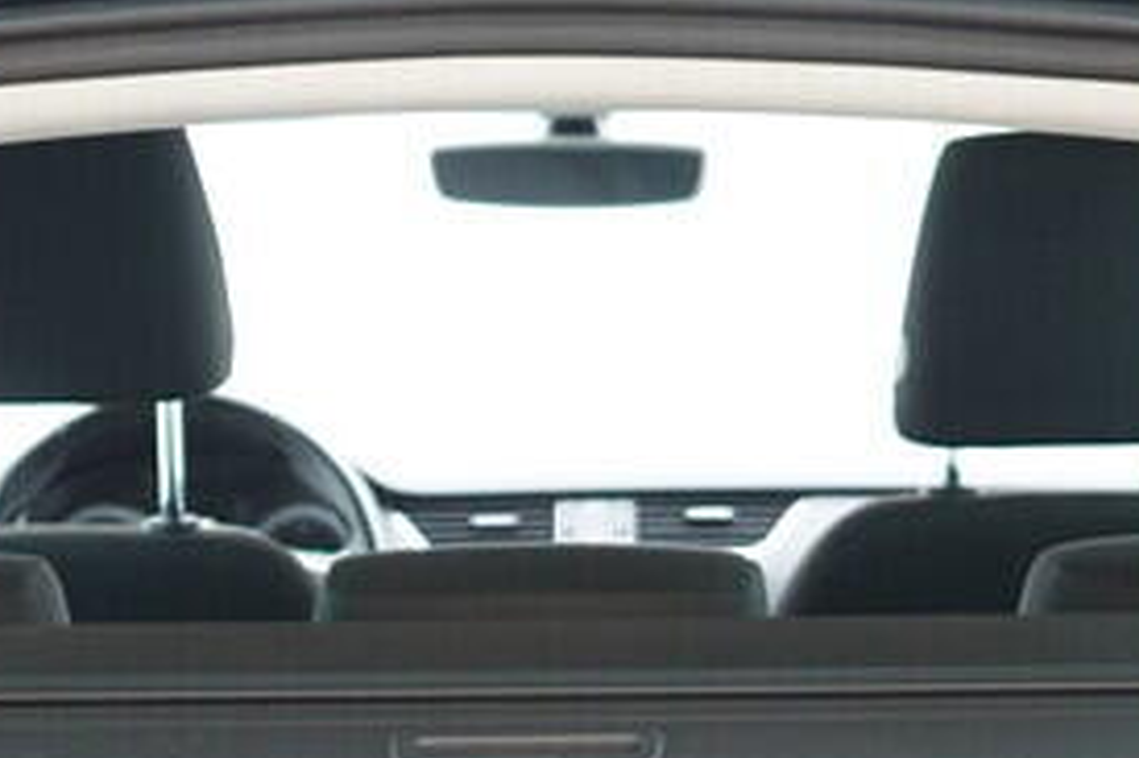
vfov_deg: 9.7
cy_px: 1373
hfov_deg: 15.3
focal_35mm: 134
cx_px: 534
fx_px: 4237
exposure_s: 1/40
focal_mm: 24
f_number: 2.8
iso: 640
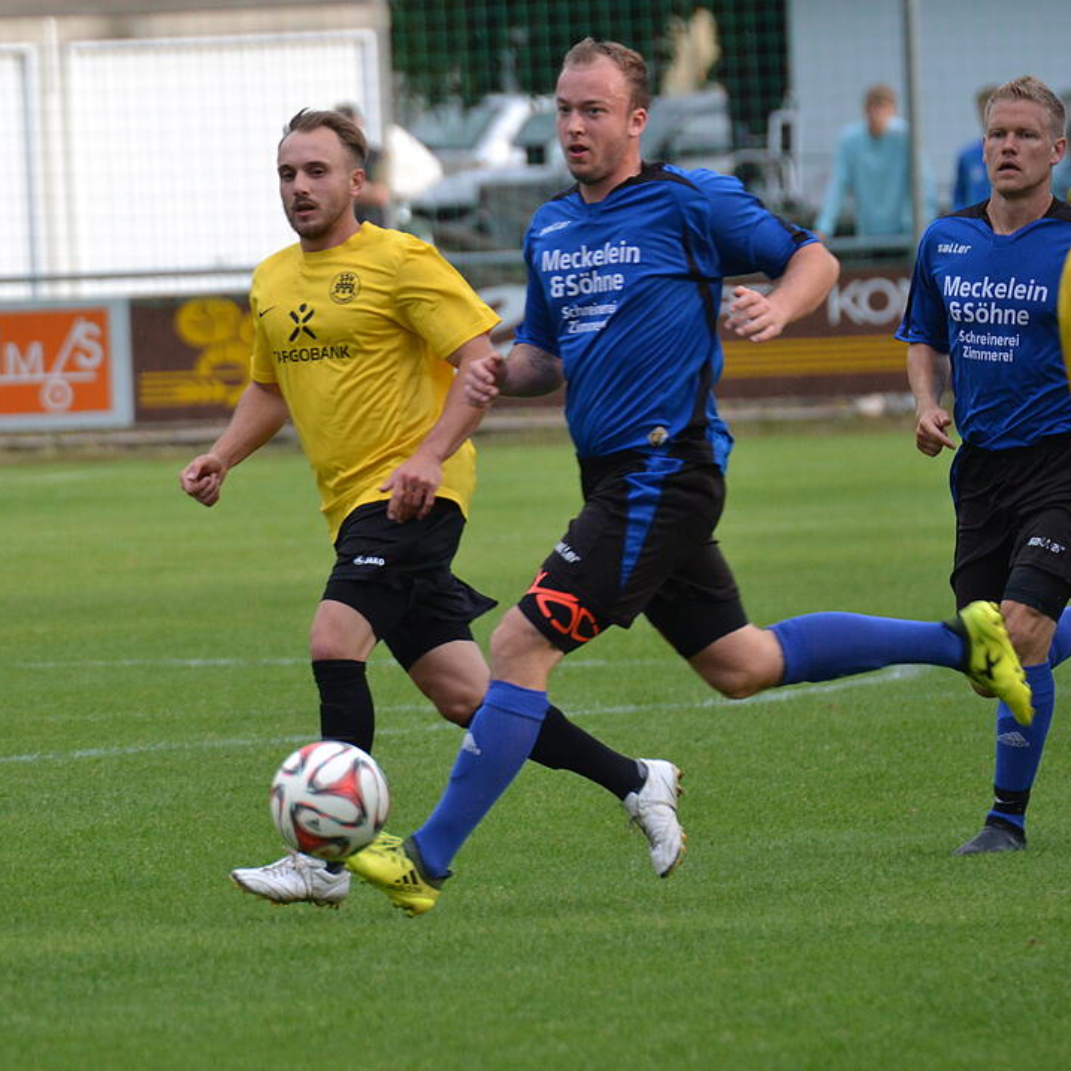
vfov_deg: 3.0
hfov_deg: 3.0
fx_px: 20162
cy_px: 536
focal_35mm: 576
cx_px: 299
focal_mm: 300
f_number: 5.6
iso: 1000
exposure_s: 1/500
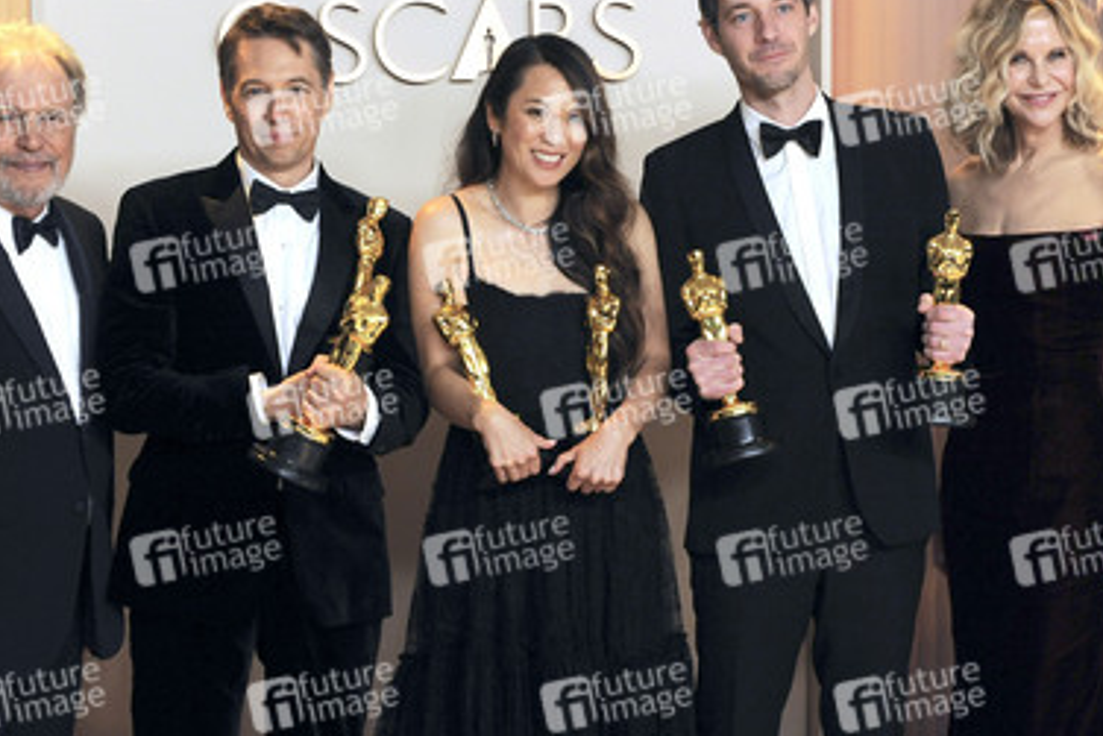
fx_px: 3371
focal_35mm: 110
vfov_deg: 12.5
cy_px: 331
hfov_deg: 18.6
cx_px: 537
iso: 2000
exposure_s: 1/200
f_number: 5.6
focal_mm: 92
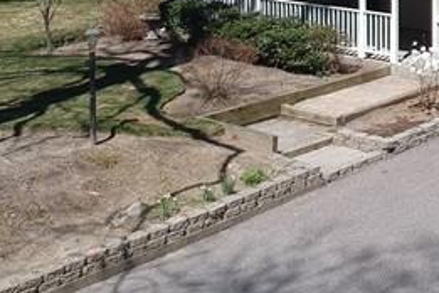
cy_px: -187
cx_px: 617
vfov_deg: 12.5
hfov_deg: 18.2
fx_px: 1244
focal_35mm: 102
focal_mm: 4.49
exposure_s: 1/1000
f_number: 2.6
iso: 100
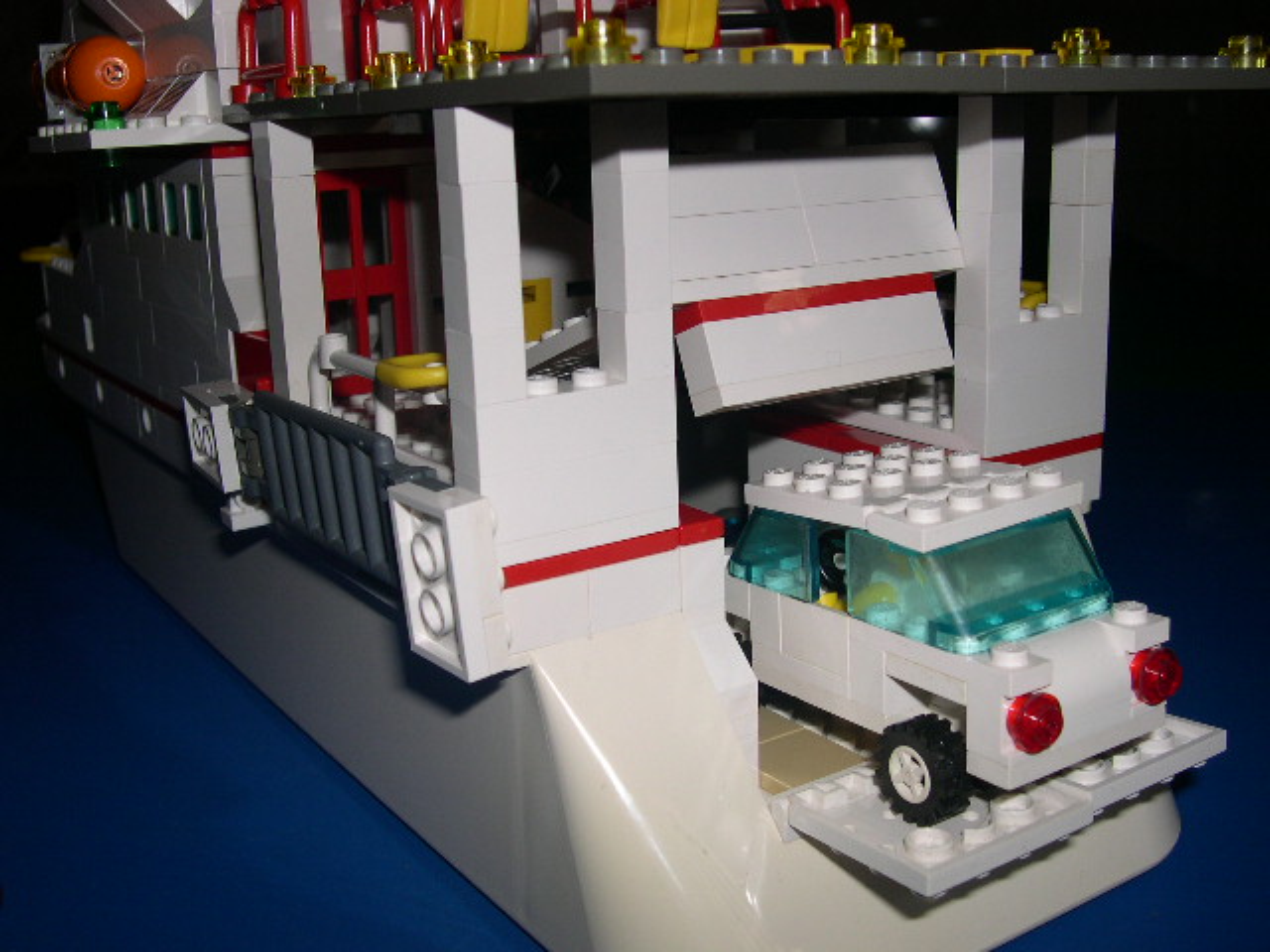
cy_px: 476
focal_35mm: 38
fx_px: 1394
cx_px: 635
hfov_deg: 49.0
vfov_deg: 37.7
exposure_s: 1/60
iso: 100
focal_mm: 8
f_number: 7.6
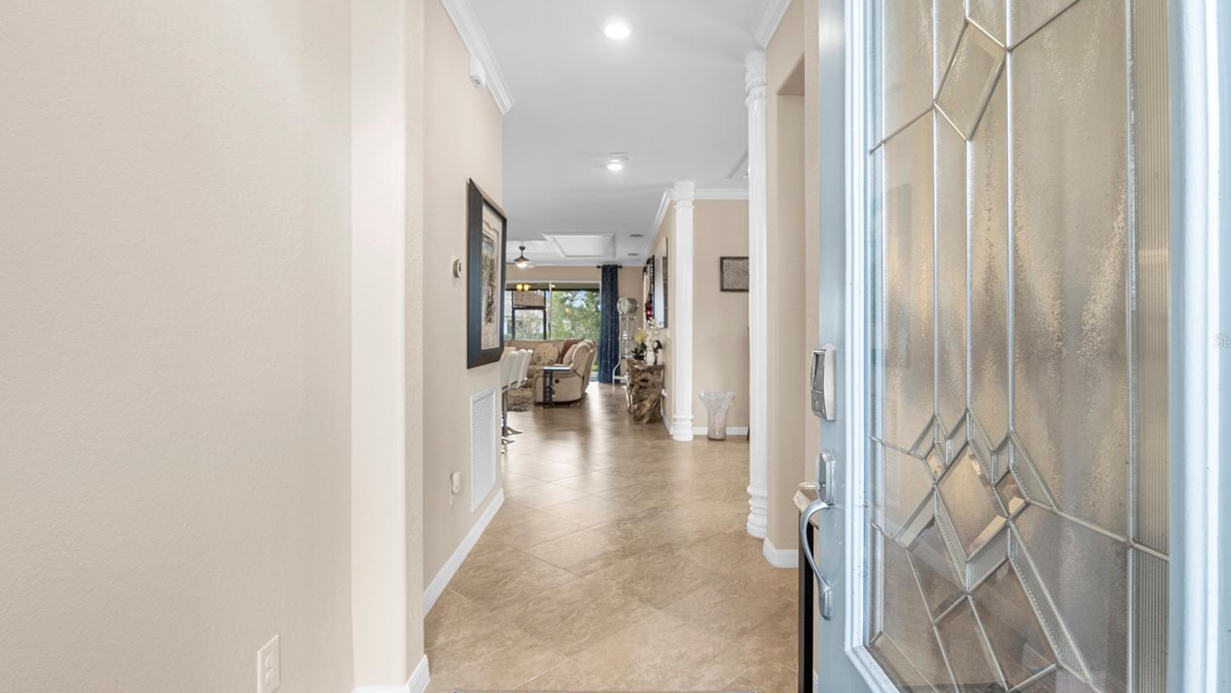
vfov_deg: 63.9
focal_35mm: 17
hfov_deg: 95.9
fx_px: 555
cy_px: 341
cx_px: 623
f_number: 5
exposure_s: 1/30
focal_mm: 10
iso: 1000
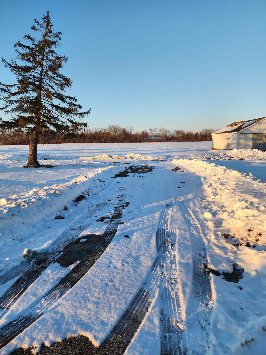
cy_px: 178
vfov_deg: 73.9
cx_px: 133
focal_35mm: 23
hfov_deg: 58.9
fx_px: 236
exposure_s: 1/349
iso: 12
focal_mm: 6.4
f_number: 1.8
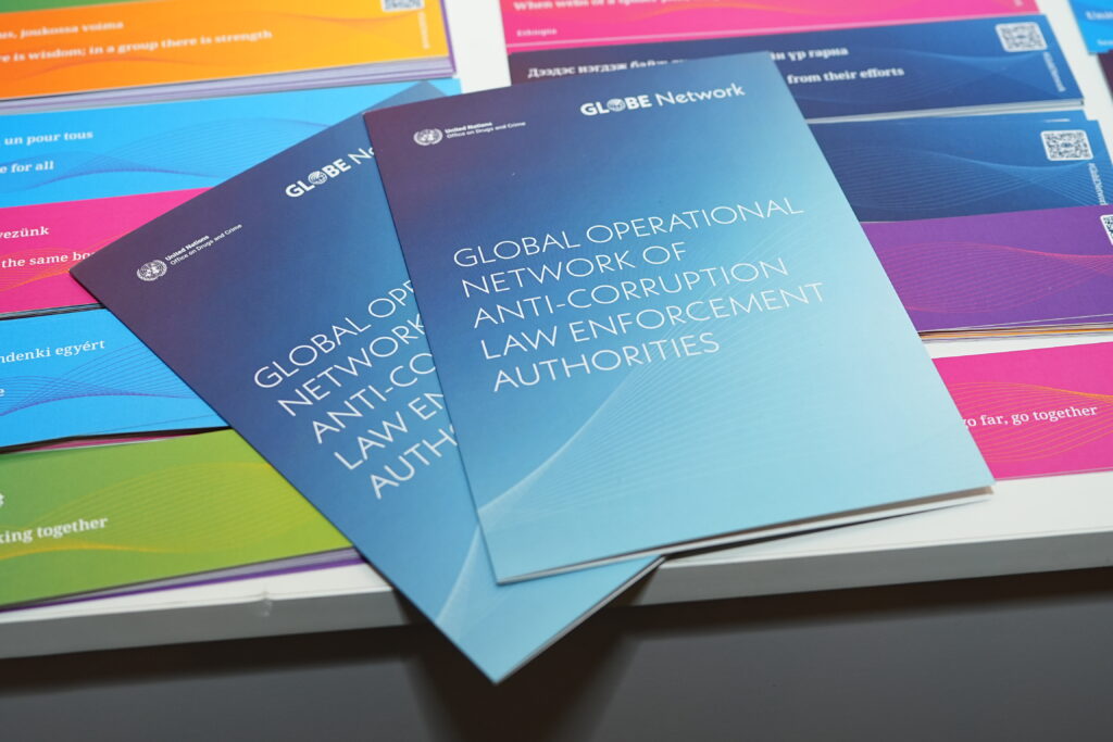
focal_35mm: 61
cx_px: 556
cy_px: 371
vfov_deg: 22.3
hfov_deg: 32.9
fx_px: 1886
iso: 500
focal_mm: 41
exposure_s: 1/200
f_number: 3.5
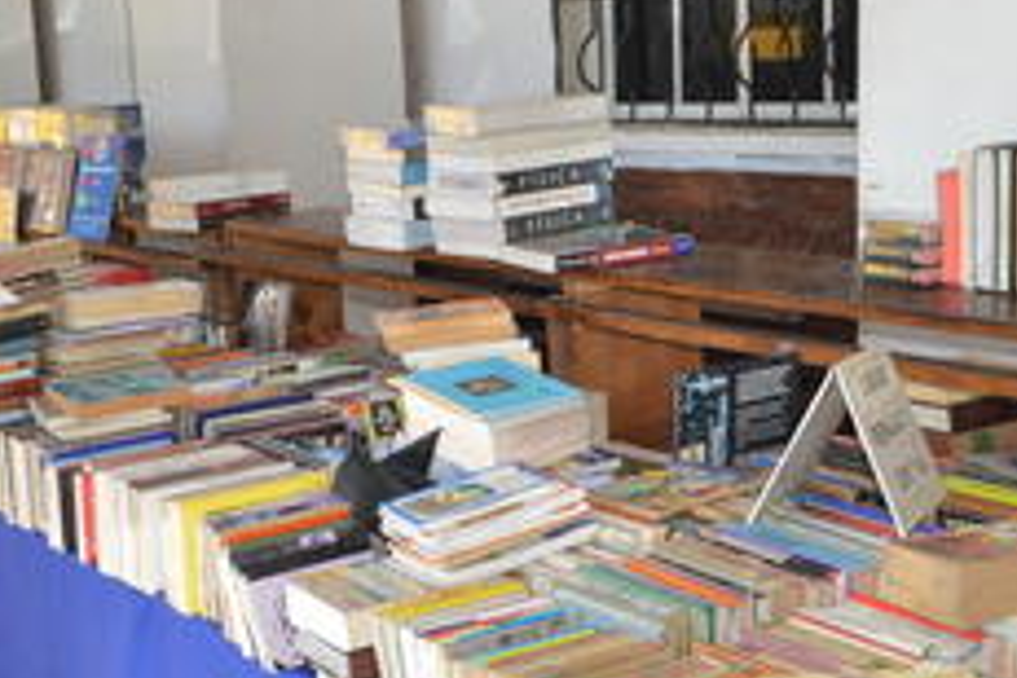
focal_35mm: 56
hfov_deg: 35.5
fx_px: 1582
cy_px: 396
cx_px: 418
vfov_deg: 24.2
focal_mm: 18
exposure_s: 1/125
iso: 200
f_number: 8
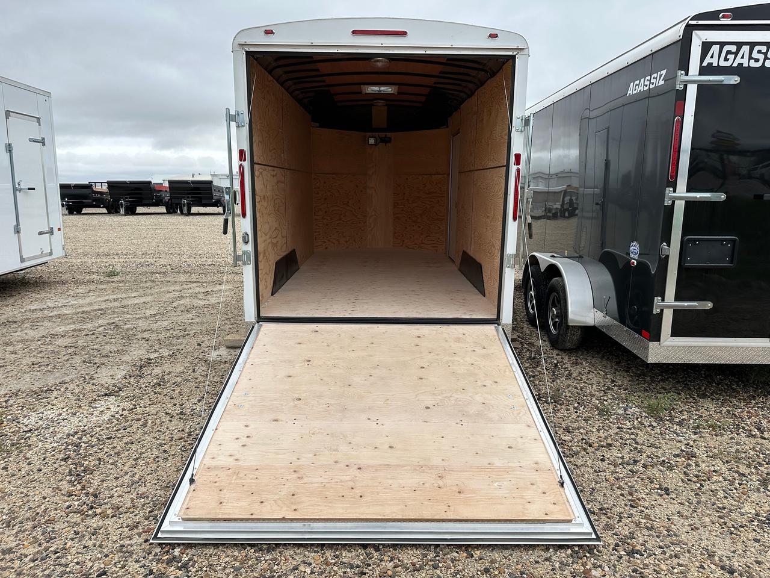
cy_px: 289
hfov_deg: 71.6
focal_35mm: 24
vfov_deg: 56.8
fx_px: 534
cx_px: 385
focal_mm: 6.86
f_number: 1.78
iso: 80
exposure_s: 1/1144
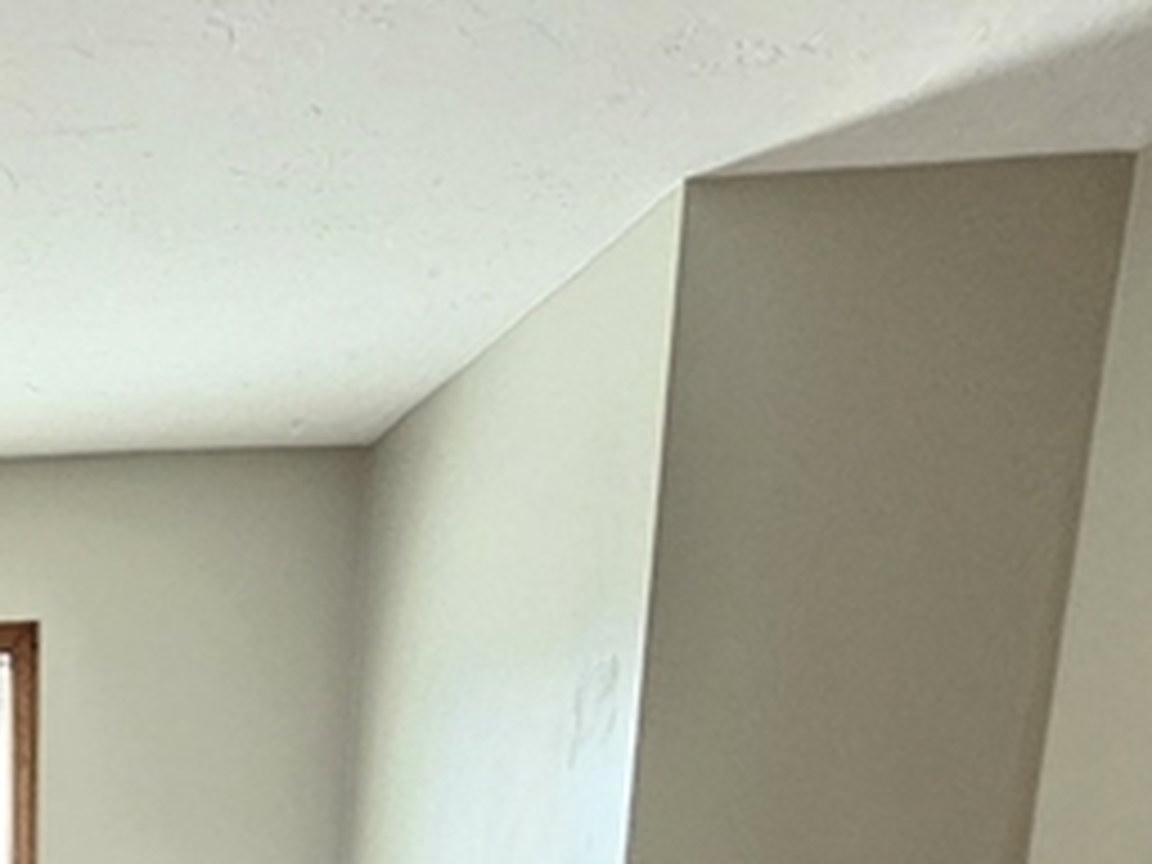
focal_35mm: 52
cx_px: -238
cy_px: 1566
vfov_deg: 20.1
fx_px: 1731
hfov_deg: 30.9
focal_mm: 2.2
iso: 400
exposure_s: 1/30
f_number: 2.2
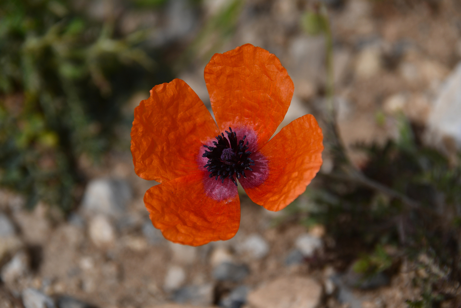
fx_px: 4802
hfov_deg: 5.5
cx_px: 230
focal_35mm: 375
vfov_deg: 3.7
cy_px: 154
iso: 100
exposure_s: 1/250
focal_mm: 250
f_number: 8
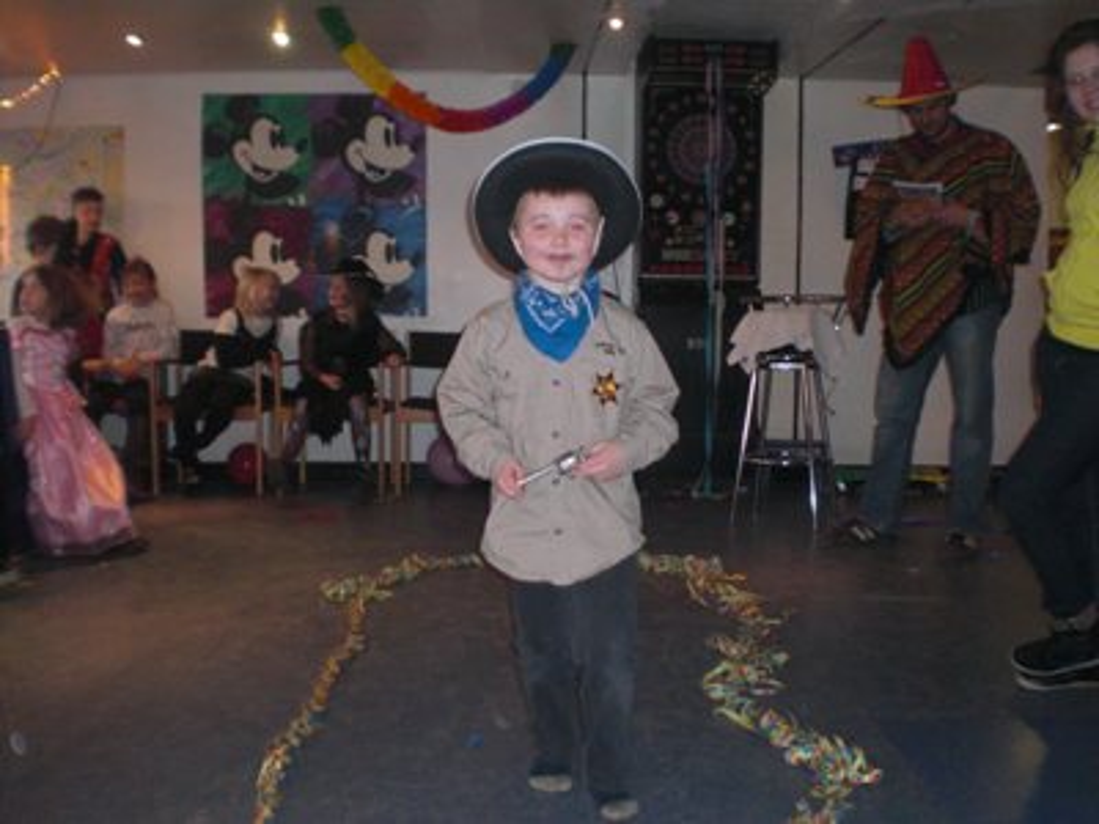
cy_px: 412
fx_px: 1206
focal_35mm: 38
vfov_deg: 37.7
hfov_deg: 49.0
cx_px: 550
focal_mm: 6.3
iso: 200
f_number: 3.1
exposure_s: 1/30
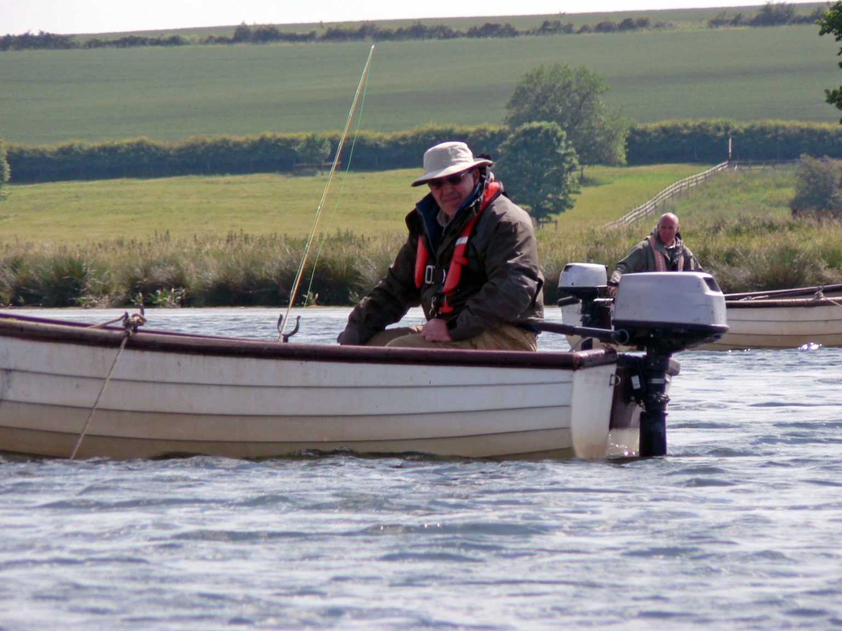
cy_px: 316
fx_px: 10508
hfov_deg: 4.6
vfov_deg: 3.4
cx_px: 421
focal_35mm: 432
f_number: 4.5
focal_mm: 72
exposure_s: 1/400
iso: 80
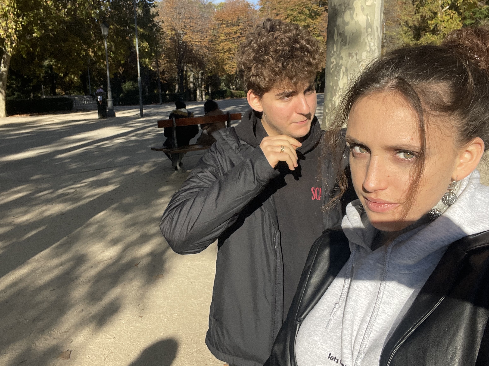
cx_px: 227
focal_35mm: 30
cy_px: 153
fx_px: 424
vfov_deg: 46.6
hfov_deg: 59.9
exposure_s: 1/1739
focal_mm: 2.71
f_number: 2.2
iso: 25
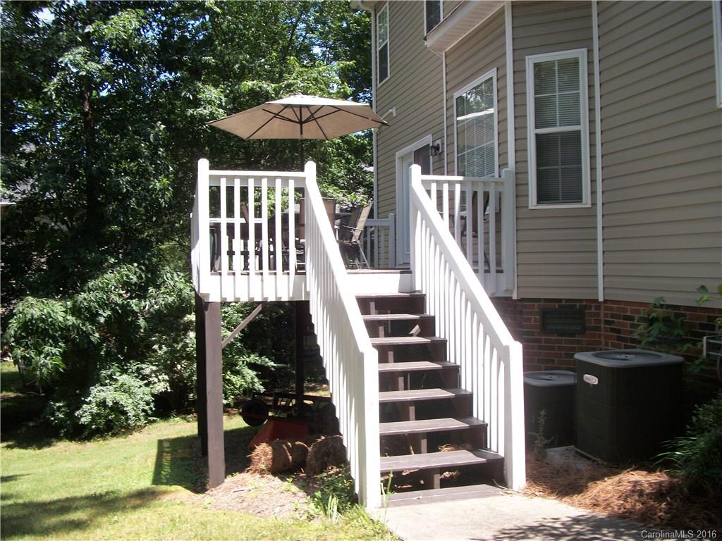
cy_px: 270
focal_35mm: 32
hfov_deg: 56.8
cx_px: 361
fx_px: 667
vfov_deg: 44.2
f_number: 8.8
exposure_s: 1/50
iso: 80
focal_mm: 5.7
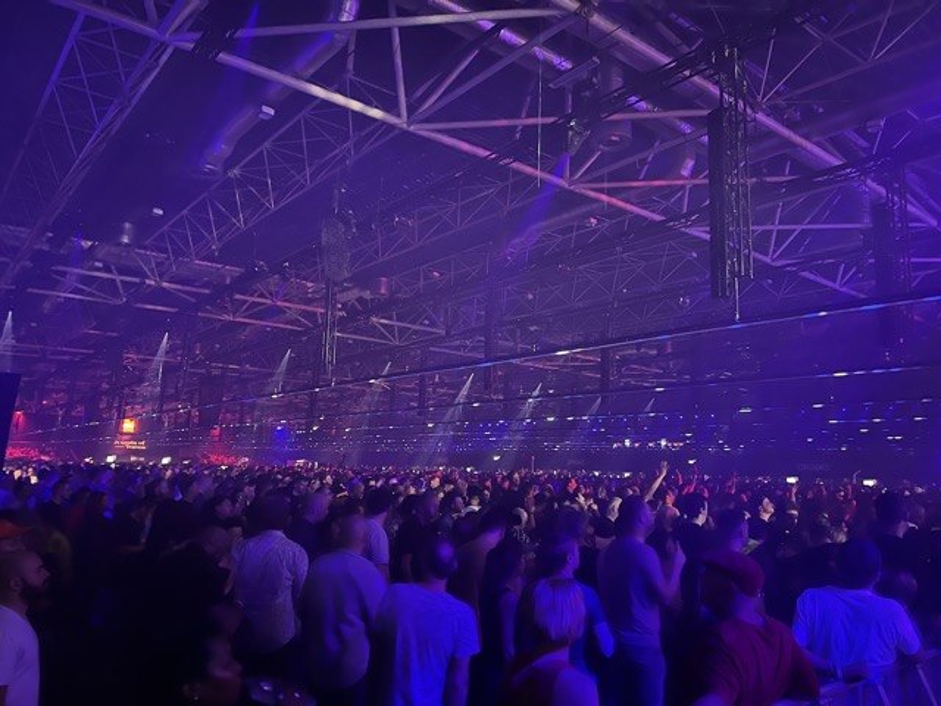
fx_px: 707
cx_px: 470
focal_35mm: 26
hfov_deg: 67.3
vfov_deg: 53.1
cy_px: 353
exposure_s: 1/17
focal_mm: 5.7
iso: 1000
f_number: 1.5
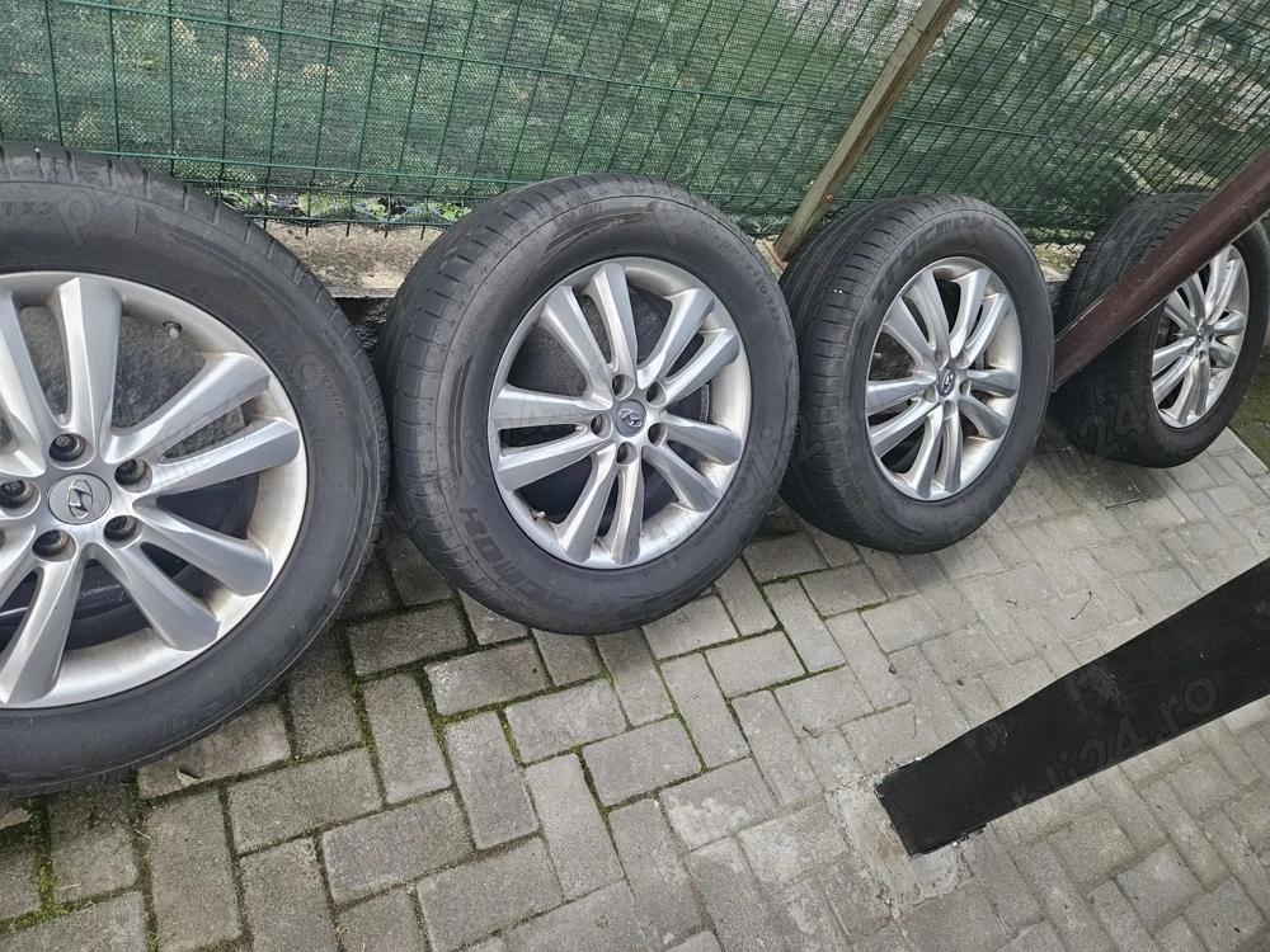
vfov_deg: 58.9
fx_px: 844
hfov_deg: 73.9
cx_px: 635
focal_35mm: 23
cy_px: 476
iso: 640
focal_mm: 5.4
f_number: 1.8
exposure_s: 1/100
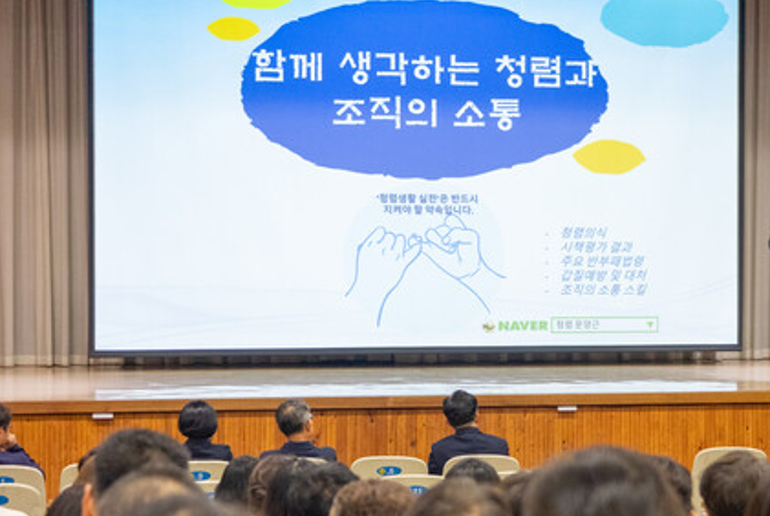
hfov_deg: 24.1
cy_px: 310
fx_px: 1799
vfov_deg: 16.3
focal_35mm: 84
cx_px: 505
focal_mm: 59
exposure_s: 1/160
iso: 3200
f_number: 5
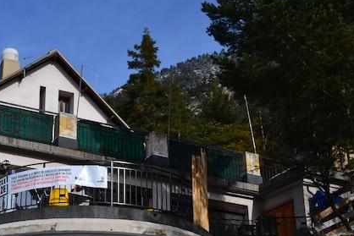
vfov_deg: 21.6
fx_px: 610
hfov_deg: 31.5
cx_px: 66
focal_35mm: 62
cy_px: 199
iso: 360
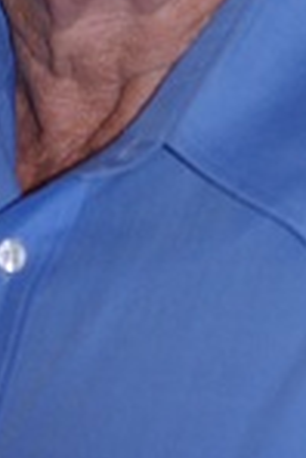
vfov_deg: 11.4
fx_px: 2239
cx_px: 59
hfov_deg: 7.8
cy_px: -130
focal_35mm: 176
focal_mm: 45
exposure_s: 1/60
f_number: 4.5
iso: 400
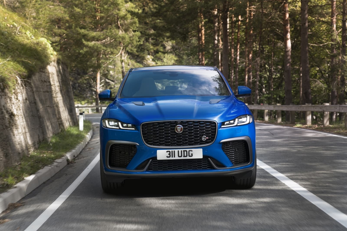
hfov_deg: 30.5
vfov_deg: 20.6
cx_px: 174
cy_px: 116
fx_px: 636
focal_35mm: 66
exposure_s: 1/80
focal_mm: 66
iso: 100
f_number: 4
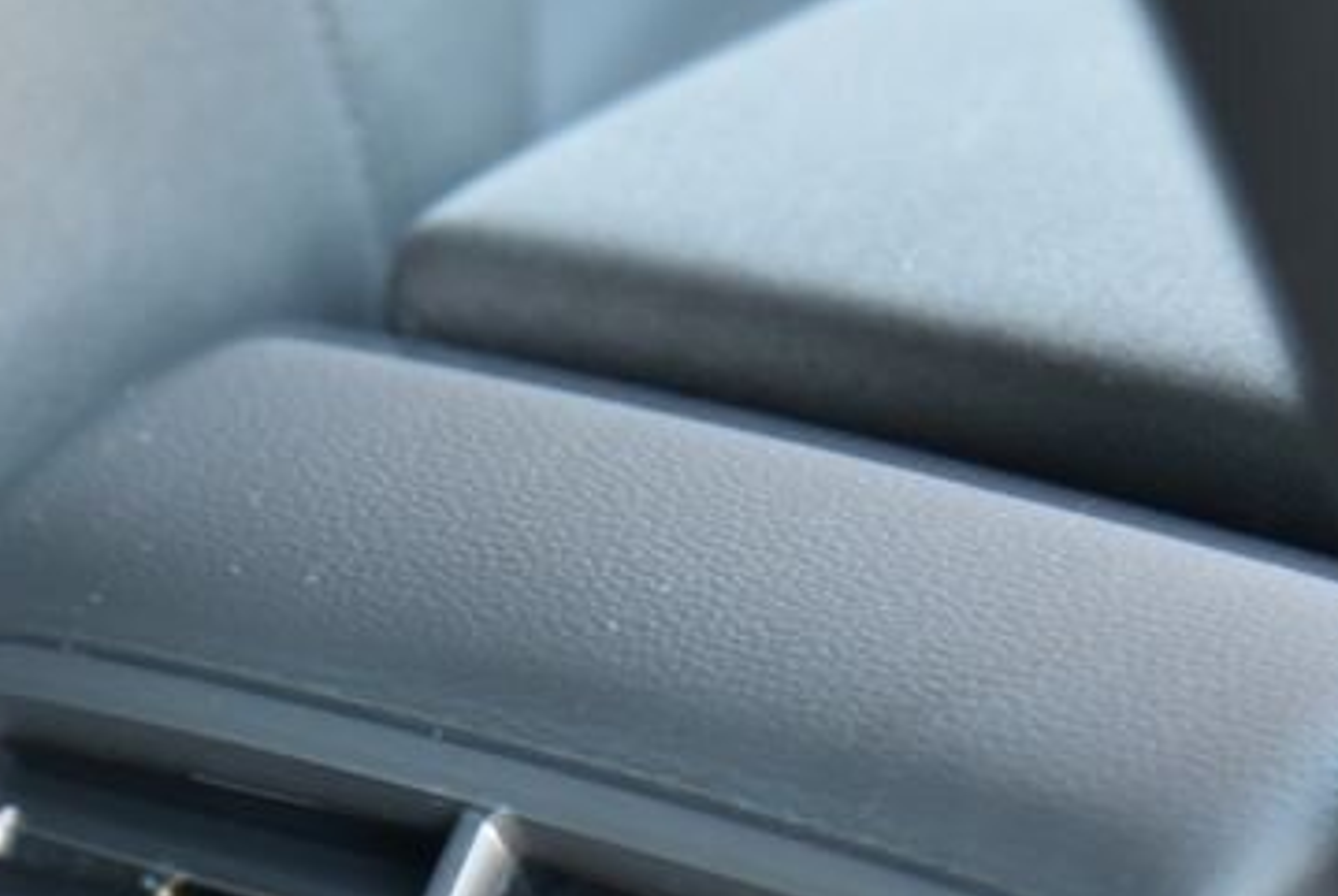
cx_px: 264
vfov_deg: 4.0
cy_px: 1253
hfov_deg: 6.0
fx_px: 12689
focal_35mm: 341
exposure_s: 1/6
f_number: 4
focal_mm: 120
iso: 500
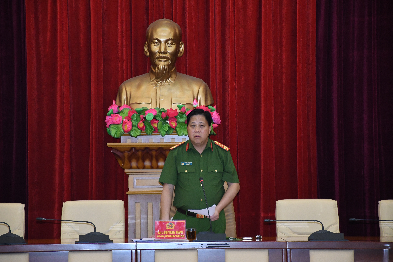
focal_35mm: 168
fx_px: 1834
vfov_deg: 8.2
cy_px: 131
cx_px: 196
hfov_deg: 12.2
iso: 3200
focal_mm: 112
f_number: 5.6
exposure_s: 1/200
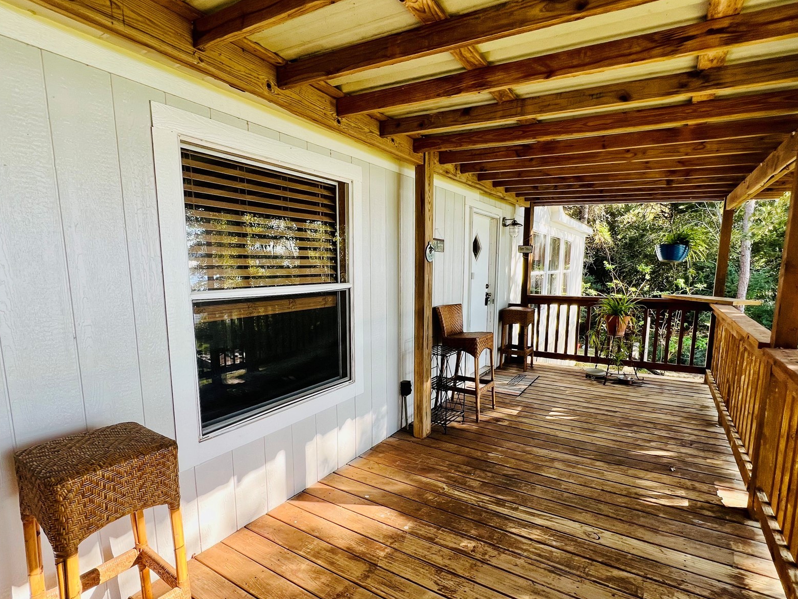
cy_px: 332
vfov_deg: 74.5
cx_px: 401
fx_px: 392
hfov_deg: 91.0
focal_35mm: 17
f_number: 1.8
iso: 32
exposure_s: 1/147
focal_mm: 1.57
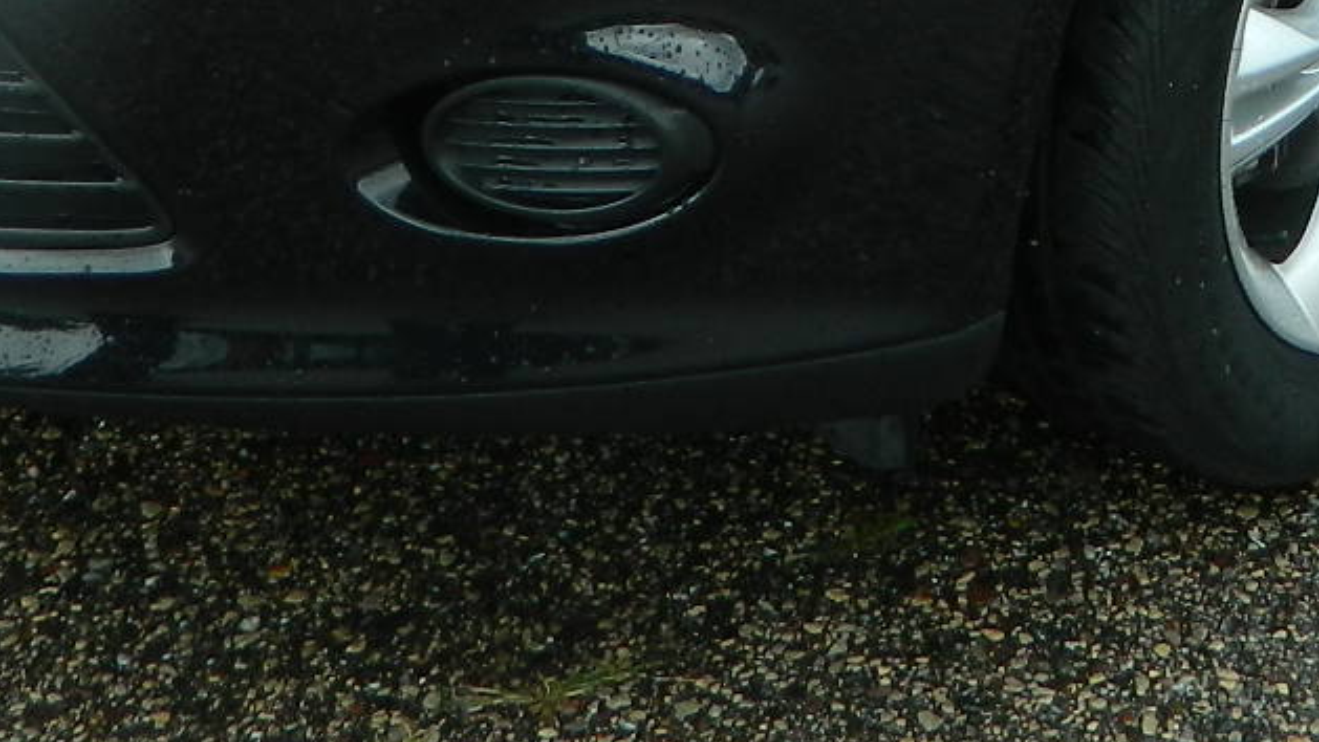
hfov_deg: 19.2
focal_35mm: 110
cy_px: -725
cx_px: 1099
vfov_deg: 10.2
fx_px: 3848
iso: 80
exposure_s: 1/200
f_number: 3.2
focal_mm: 5.6
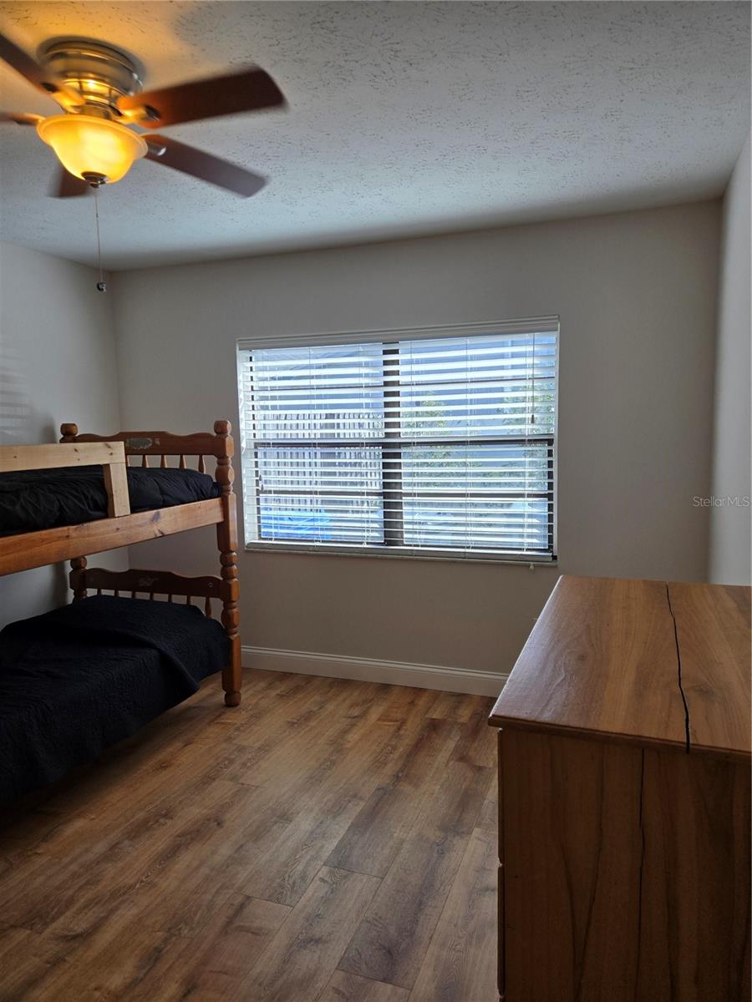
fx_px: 666
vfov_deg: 73.9
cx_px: 376
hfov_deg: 58.9
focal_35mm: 23
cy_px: 501
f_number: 1.8
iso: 64
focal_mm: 5.4
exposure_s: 1/120
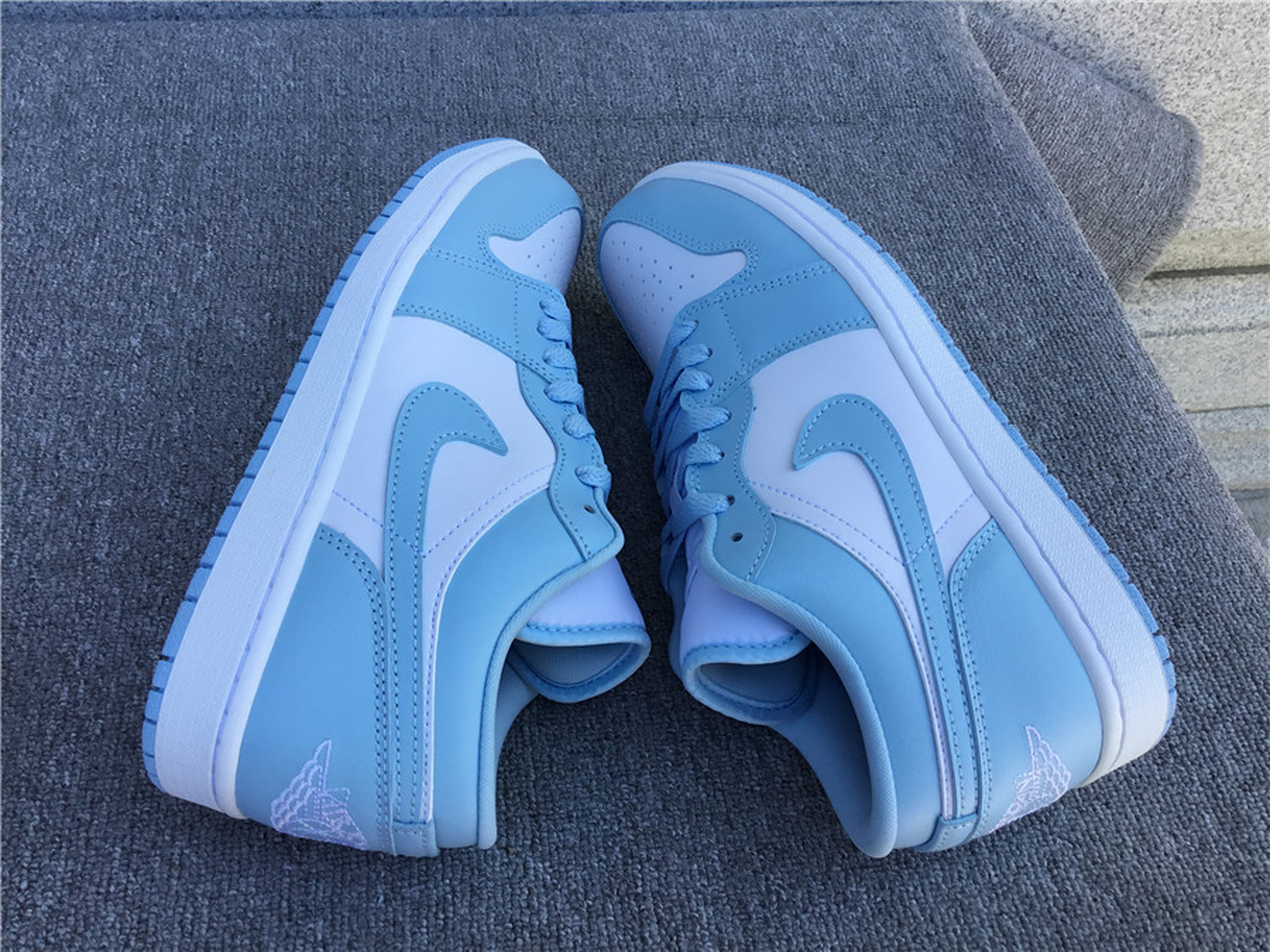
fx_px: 1137
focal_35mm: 31
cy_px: 476
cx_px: 635
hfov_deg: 58.4
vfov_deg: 45.4
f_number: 2.4
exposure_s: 1/240
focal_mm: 3.3
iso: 25
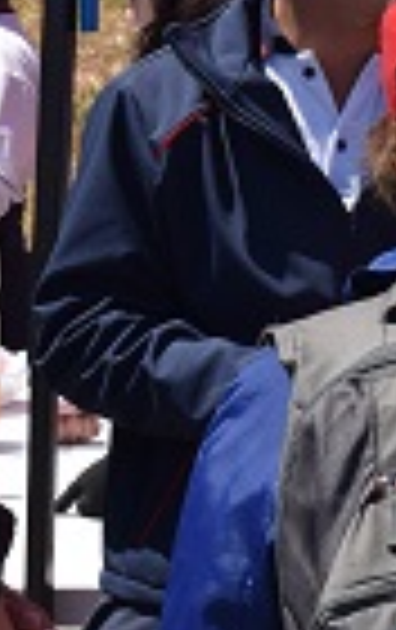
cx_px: 335
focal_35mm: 222
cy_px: 101
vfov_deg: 9.4
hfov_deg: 5.9
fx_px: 3818
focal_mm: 48
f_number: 10
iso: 200
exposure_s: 1/400
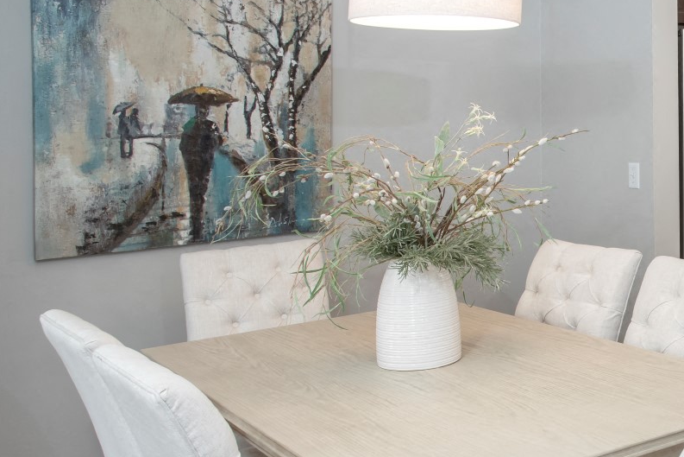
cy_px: 386
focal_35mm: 49
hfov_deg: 36.1
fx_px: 931
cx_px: 692
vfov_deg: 26.8
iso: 640
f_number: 10
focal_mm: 24
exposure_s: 1/30
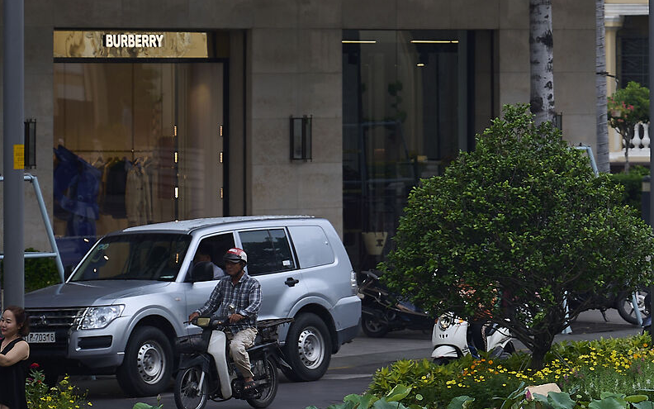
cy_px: -150
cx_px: 903
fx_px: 5614
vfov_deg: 4.2
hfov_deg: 6.6
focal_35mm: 315
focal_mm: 102
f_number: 4.8
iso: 100
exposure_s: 1/350
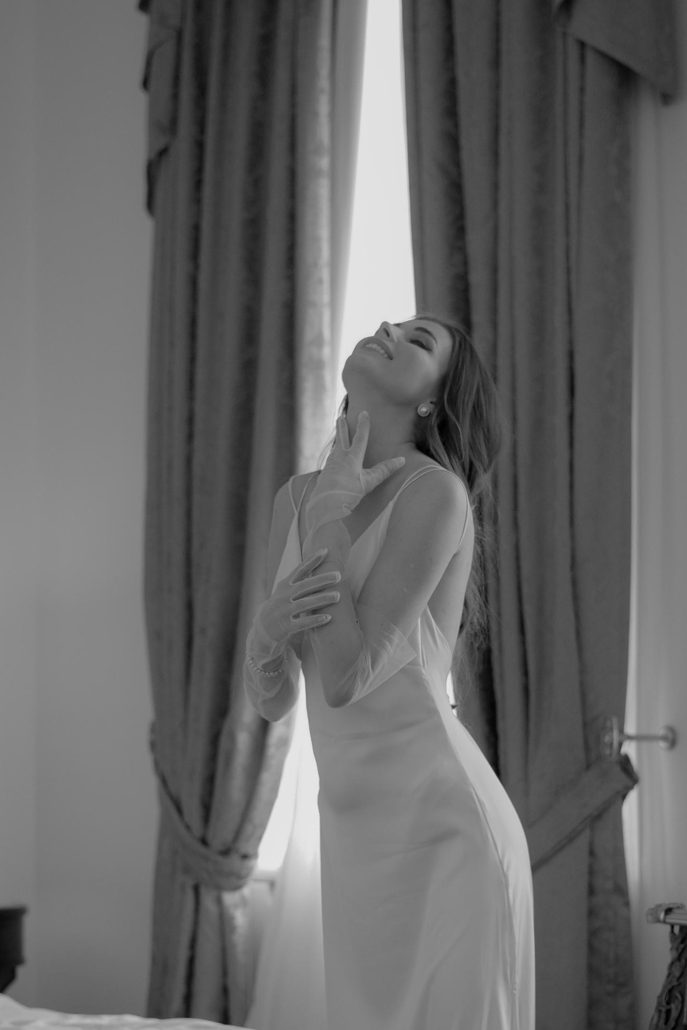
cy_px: 645
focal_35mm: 94
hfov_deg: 14.5
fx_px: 2691
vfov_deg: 21.6
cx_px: 375
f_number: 2
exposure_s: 1/250
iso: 500
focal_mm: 50
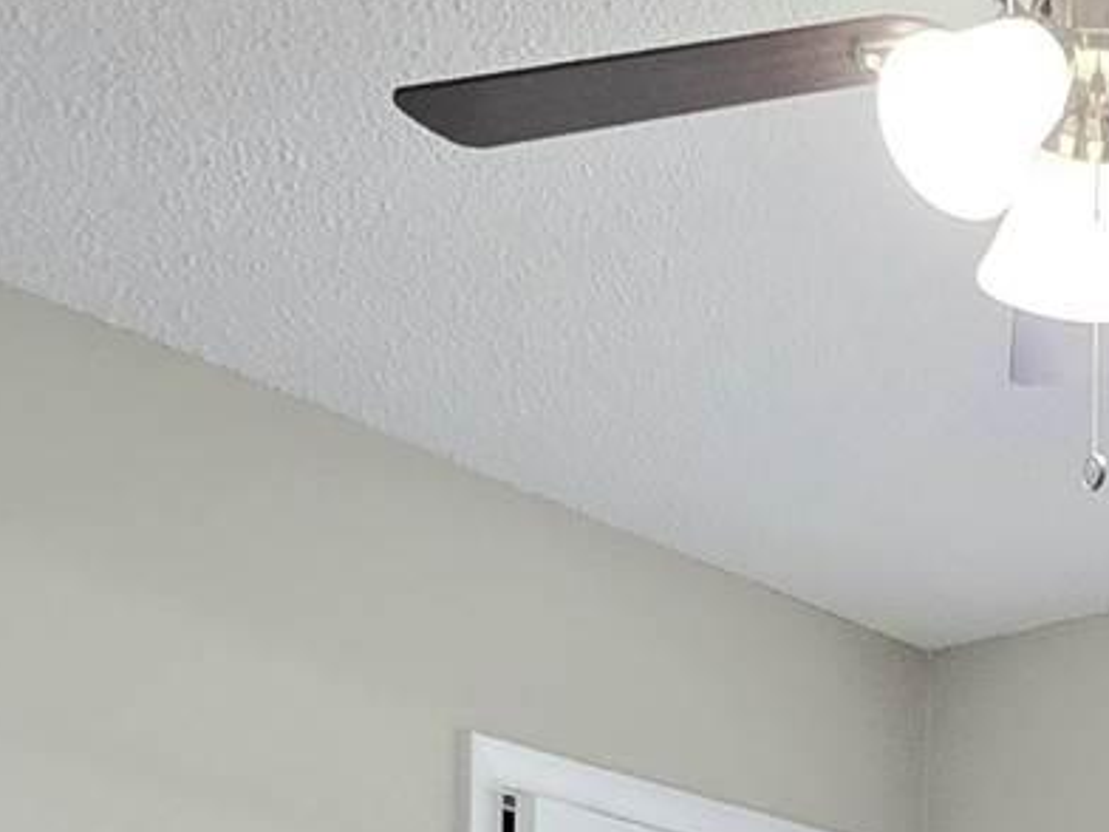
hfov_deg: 26.2
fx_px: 2179
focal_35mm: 68
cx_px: 1245
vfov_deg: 18.2
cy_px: 1387
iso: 80
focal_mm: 2.2
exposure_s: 1/60.2
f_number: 2.2
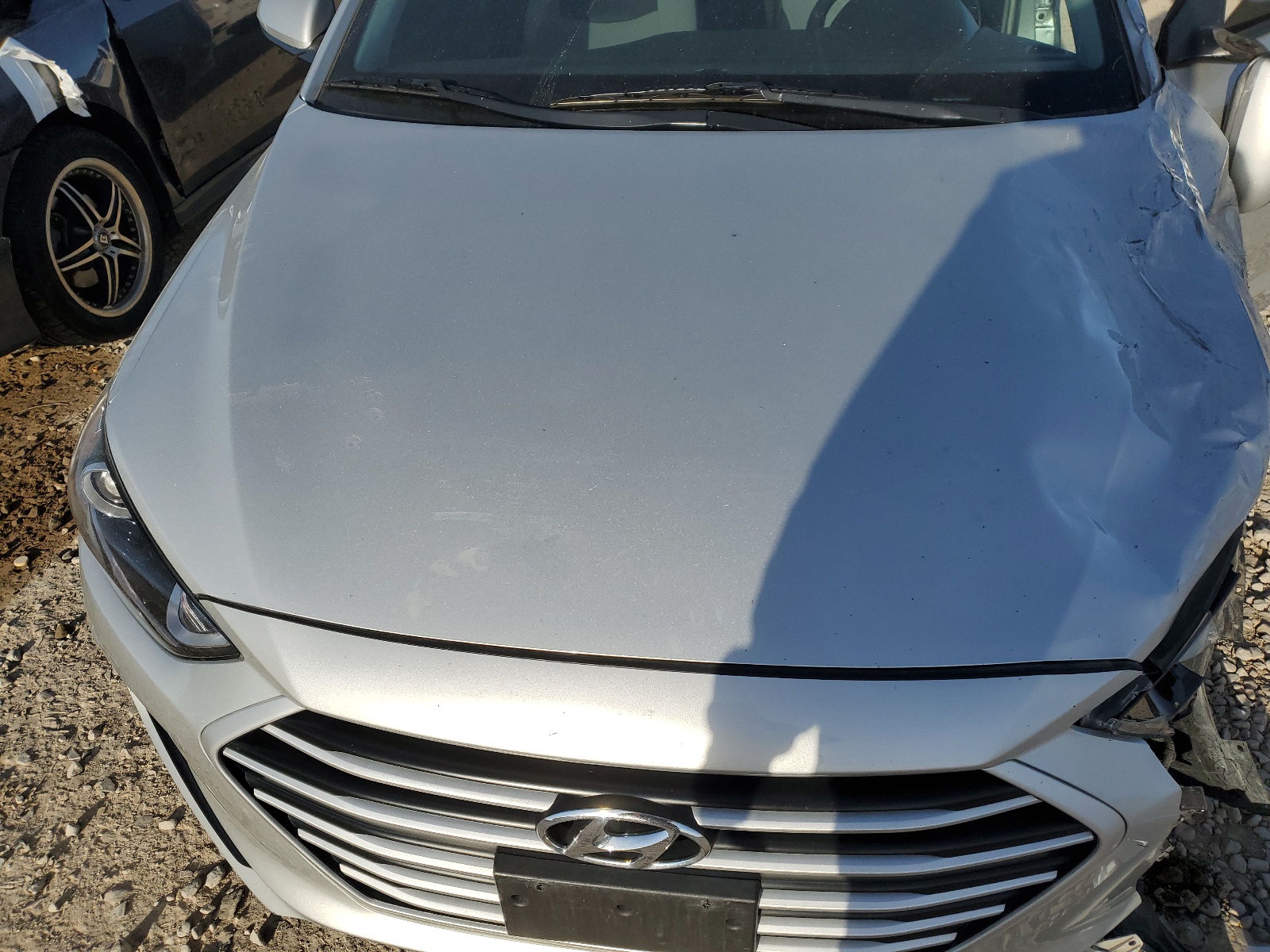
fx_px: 954
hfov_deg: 67.3
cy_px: 476
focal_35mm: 26
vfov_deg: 53.1
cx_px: 635
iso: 50
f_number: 1.5
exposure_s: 1/5000
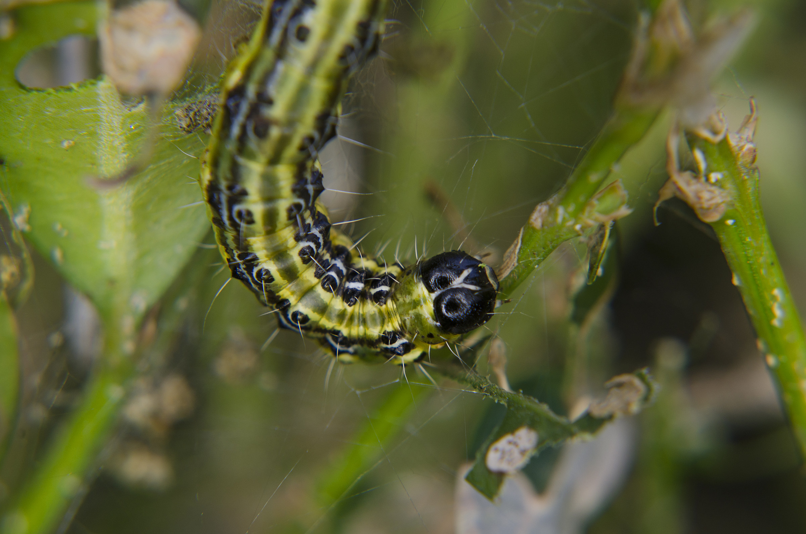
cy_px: 267
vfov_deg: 18.1
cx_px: 403
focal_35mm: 75
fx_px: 1675
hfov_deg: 27.0
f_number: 7.1
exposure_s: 1/100
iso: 100
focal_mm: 50
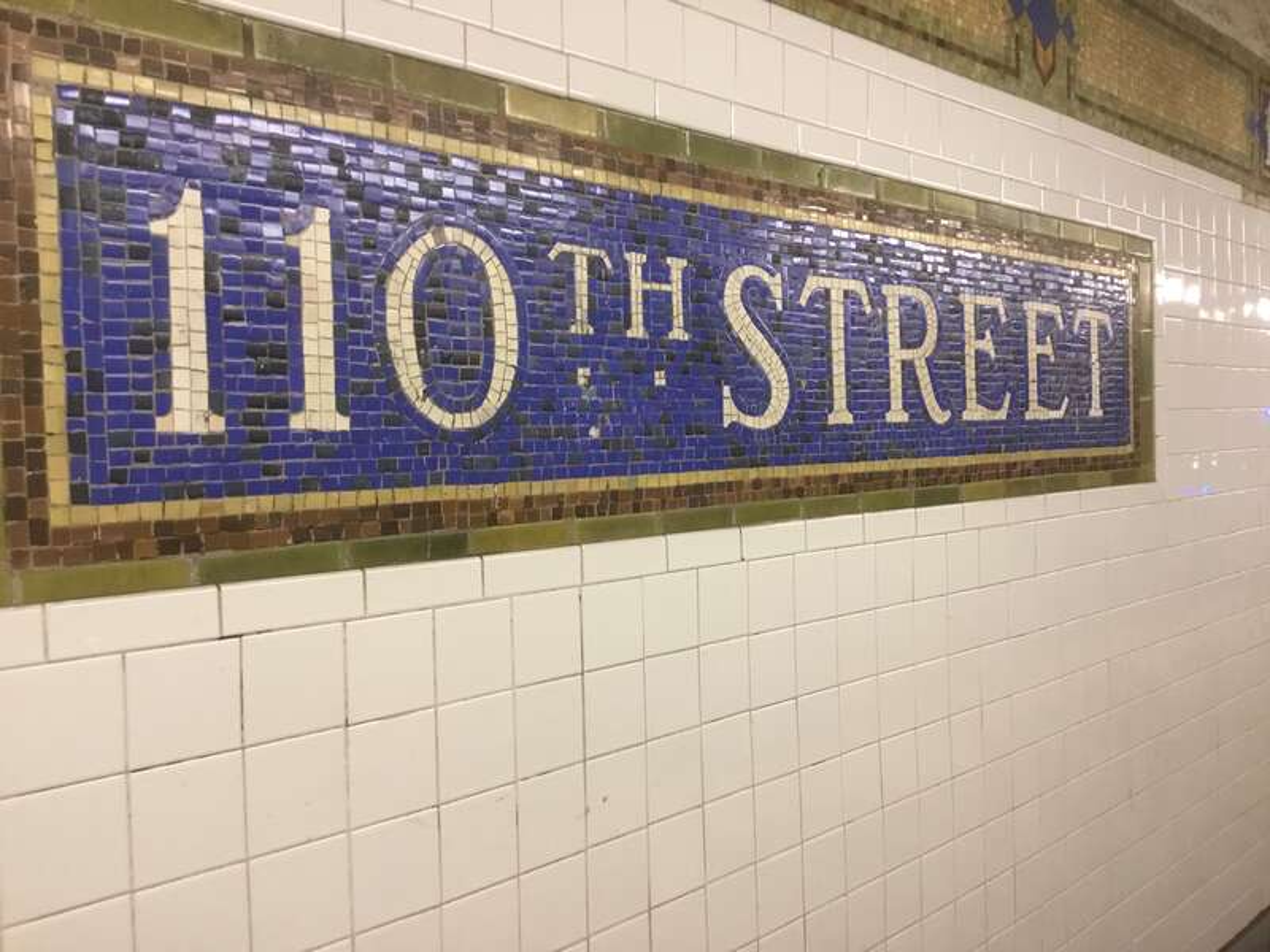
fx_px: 1137
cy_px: 476
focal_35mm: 31
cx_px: 635
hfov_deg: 58.4
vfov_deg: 45.4
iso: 100
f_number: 2.4
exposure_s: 1/30
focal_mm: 3.3
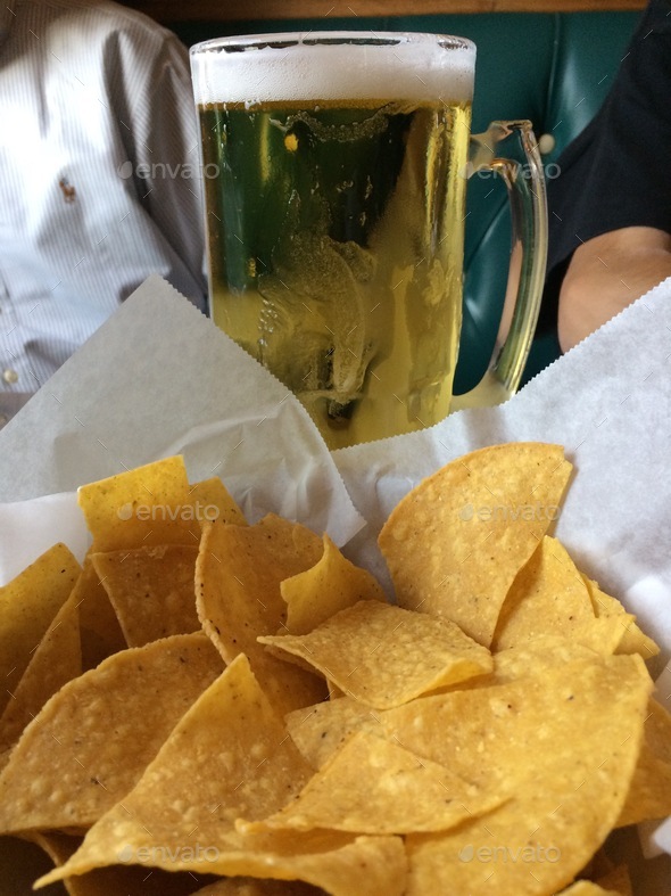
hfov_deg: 48.2
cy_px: 448
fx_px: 750
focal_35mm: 29
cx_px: 336
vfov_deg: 61.7
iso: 125
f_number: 2.2
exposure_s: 1/30
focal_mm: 4.15
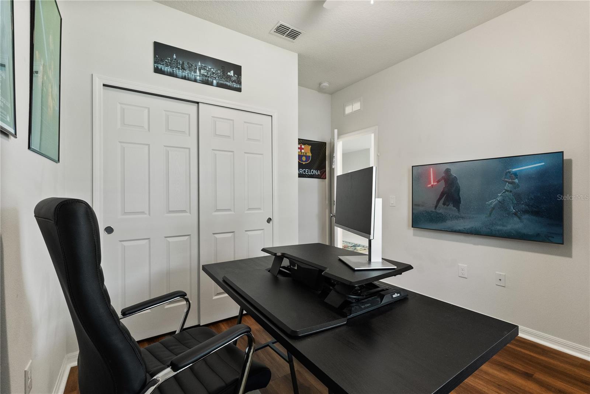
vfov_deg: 72.1
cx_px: 295
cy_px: 197
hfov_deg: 95.0
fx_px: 270
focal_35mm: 16
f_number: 7.1
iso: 1600
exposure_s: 1/10
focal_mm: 16.5
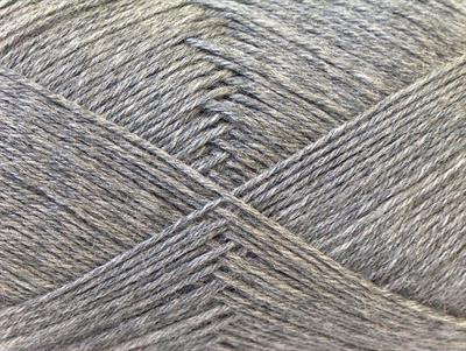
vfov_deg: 15.0
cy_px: 176
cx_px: 233
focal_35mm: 99
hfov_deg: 19.8
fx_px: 1334
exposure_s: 1/20.2
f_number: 2.9
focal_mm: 20.29
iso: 200
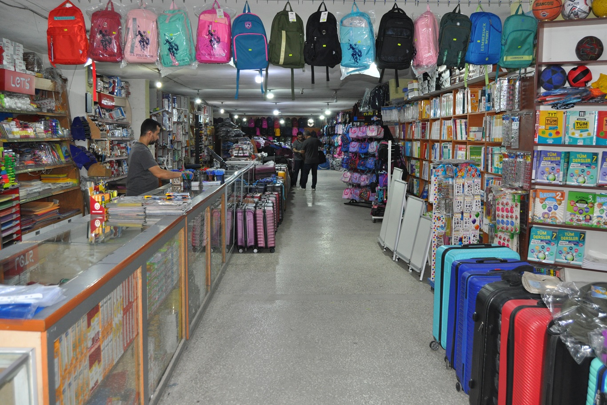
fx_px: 556
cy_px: 202
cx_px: 304
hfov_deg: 57.2
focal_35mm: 33
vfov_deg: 40.0
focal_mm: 22
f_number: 3.5
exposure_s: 1/100
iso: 800
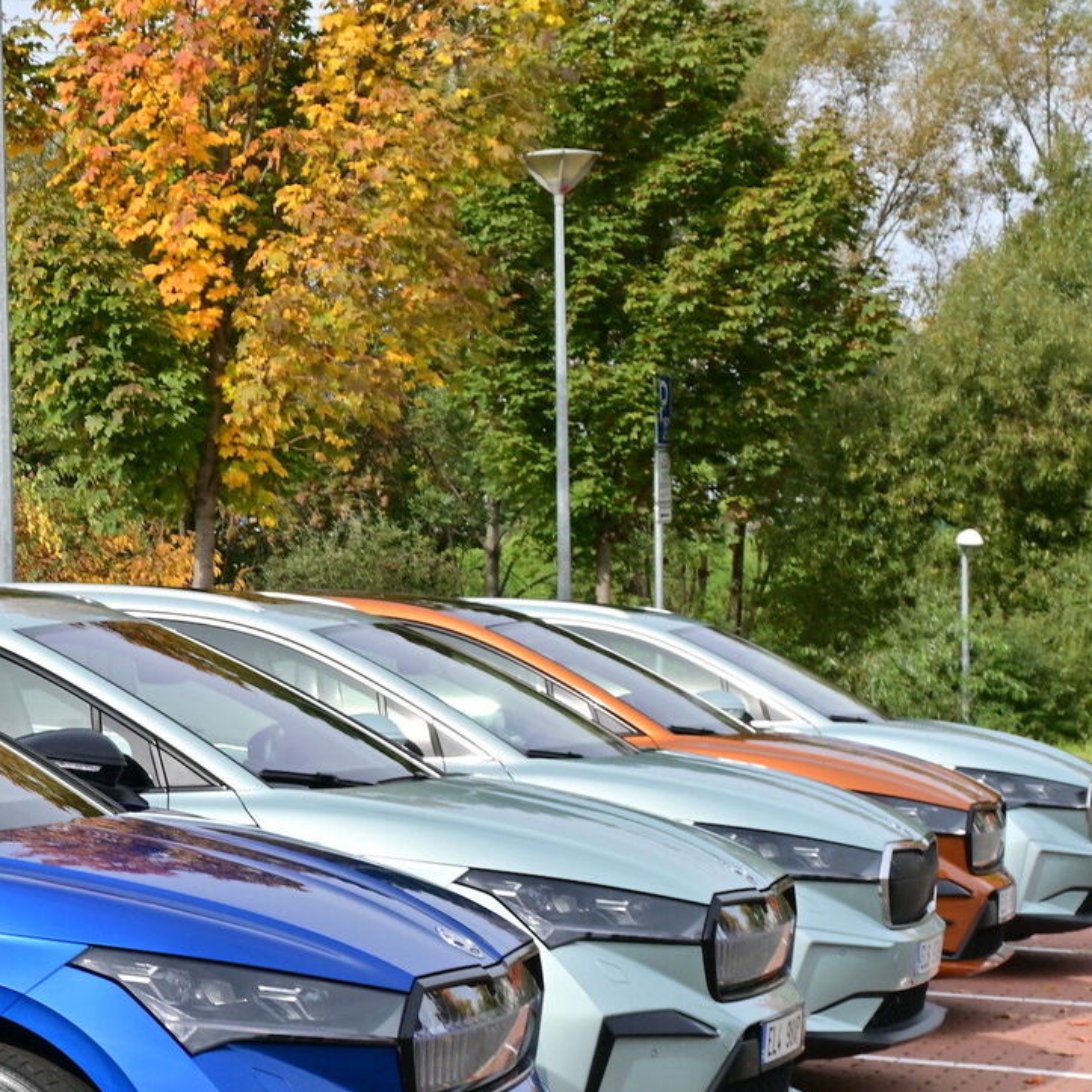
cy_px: 643
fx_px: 3502
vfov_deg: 17.7
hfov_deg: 17.0
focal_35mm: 98
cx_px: -195
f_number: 8
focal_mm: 29
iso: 100
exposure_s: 1/250
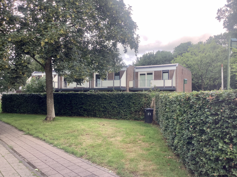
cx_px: 118
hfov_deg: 58.4
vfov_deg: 45.4
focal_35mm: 31
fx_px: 212
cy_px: 88
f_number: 2.4
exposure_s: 1/108
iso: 25
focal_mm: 3.3
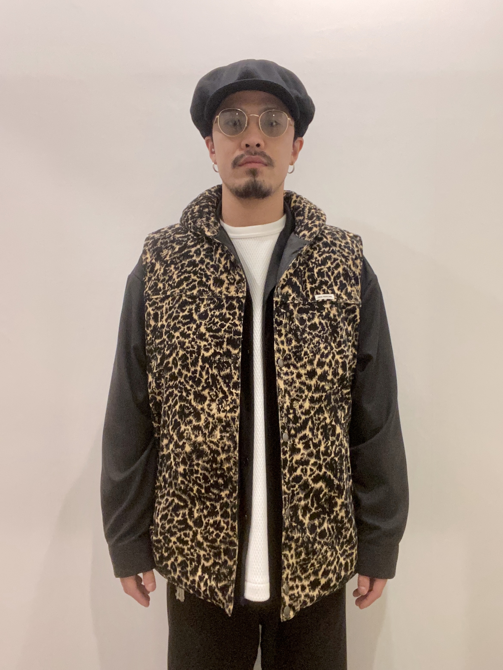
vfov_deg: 60.0
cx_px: 252
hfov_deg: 46.8
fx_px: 581
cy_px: 335
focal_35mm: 30
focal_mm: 2.71
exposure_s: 1/40
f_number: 2.2
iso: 250
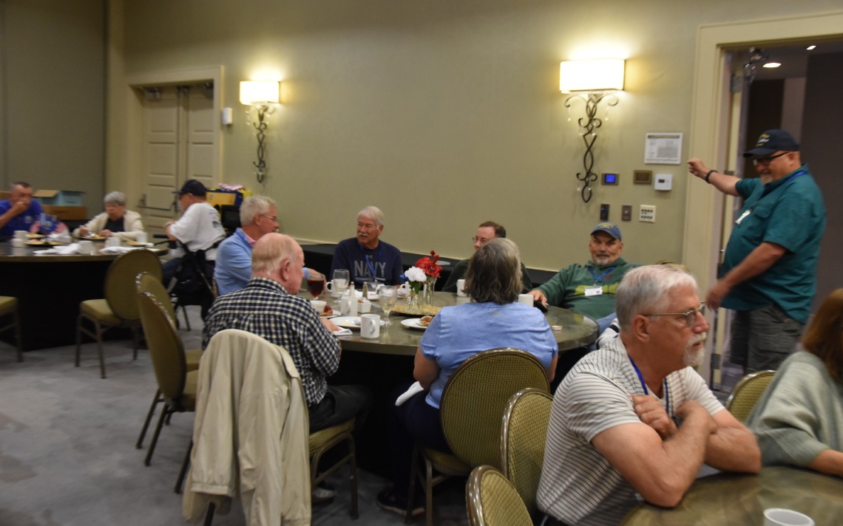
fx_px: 781
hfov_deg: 56.7
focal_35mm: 34
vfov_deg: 37.2
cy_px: 247
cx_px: 419
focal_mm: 22
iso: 1600
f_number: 3.8
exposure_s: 1/60
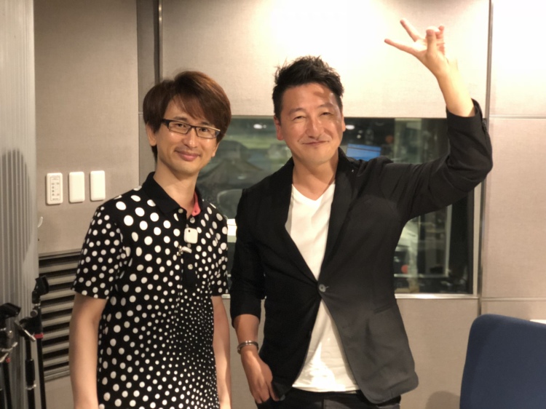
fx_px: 820
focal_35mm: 52
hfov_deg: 36.8
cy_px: 204
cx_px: 273
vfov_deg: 28.0
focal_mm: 6
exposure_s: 1/9
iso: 160
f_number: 2.4
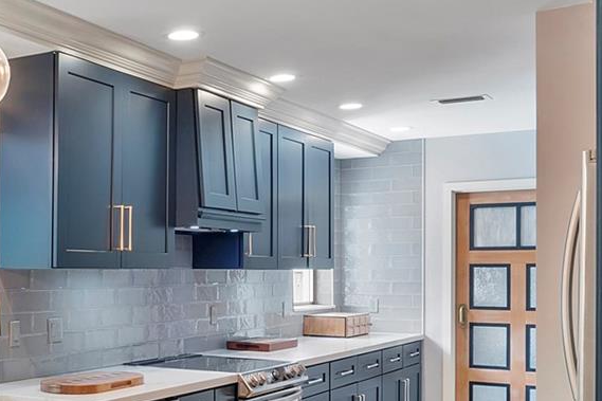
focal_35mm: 54
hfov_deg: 33.3
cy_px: 281
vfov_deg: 24.9
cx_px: -21
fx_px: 903
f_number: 11
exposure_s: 1/2
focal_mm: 10
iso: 160
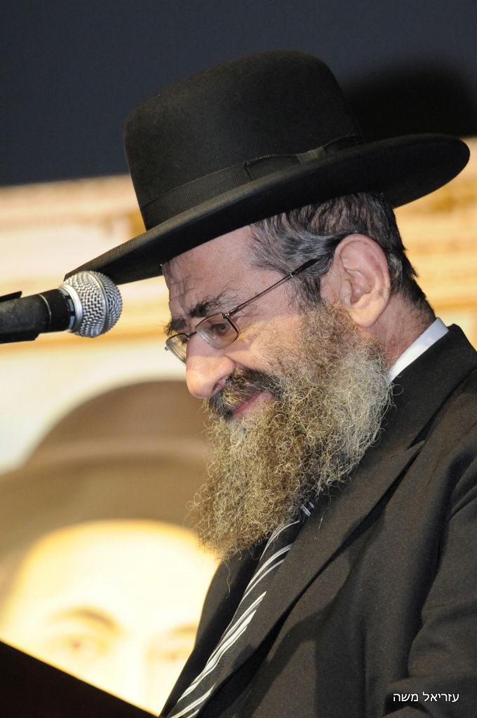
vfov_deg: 7.4
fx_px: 5530
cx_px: 238
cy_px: 359
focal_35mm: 278
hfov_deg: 4.9
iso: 2000
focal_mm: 185
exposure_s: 1/250
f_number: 5.6
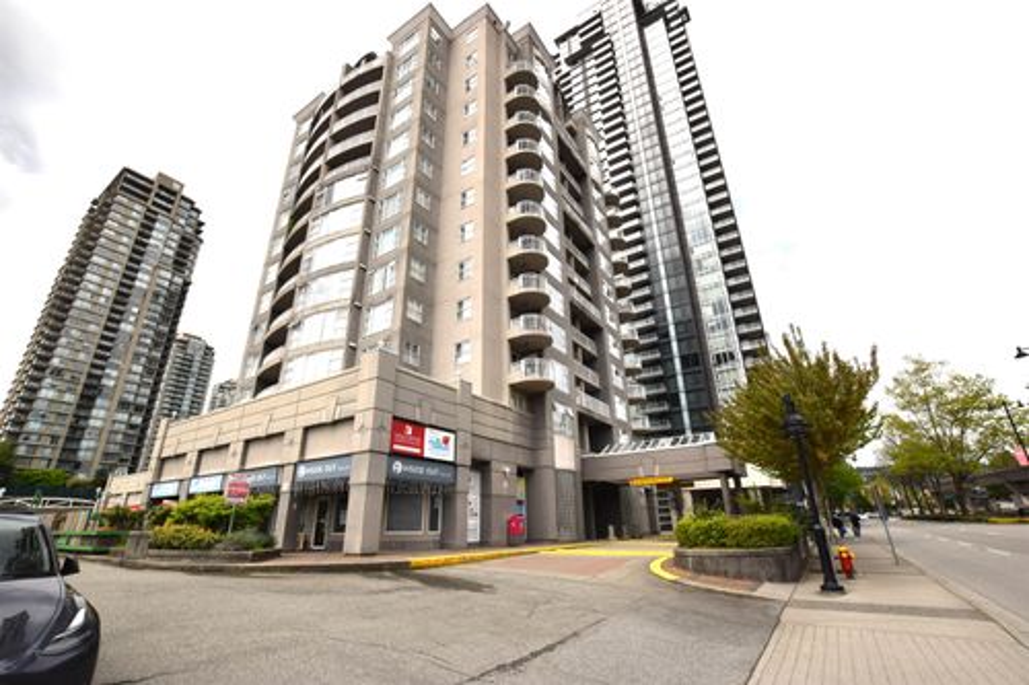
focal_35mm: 15
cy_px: 342
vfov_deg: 77.3
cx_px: 514
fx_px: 429
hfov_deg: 100.4
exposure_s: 1/400
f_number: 10
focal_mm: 10
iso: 200
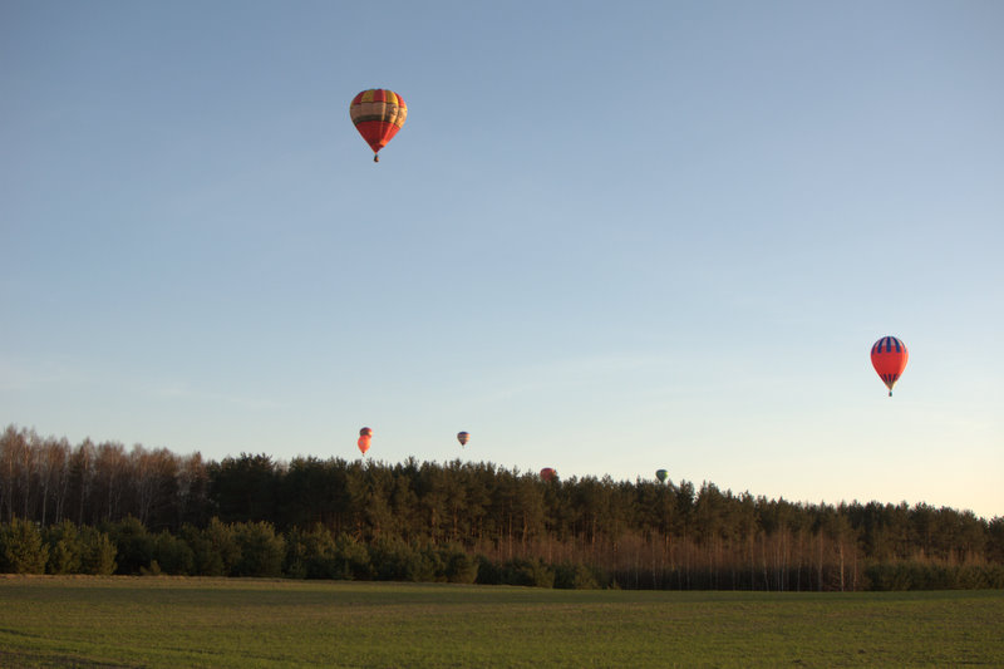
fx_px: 1464
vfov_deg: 25.7
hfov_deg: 37.9
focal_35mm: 52
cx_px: 502
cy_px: 334
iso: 200
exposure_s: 1/640
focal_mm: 35
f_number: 4
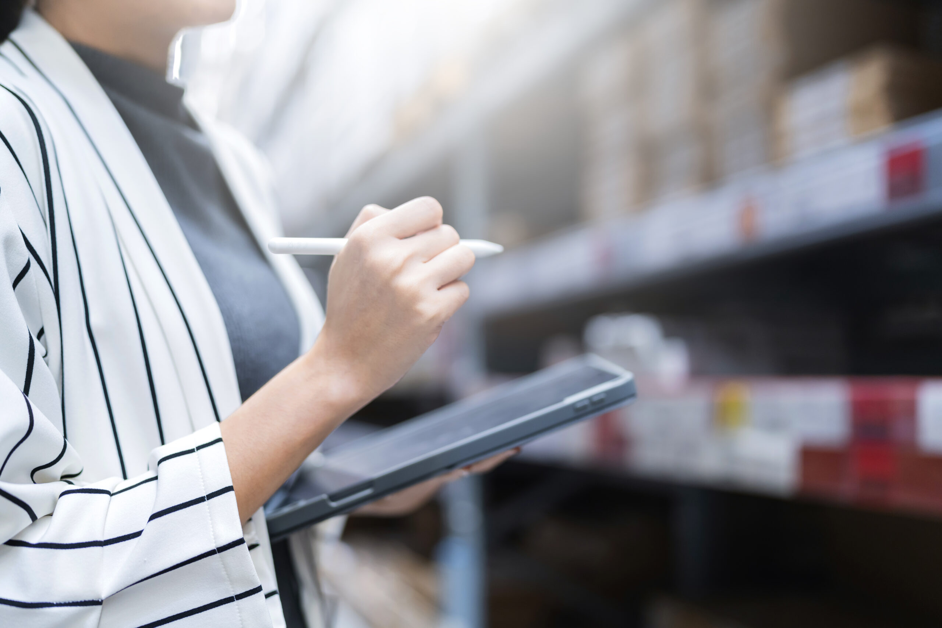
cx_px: 471
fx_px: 916
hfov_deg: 54.4
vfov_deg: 37.9
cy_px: 314
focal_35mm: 35
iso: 640
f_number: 1.4
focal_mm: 35
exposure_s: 1/160
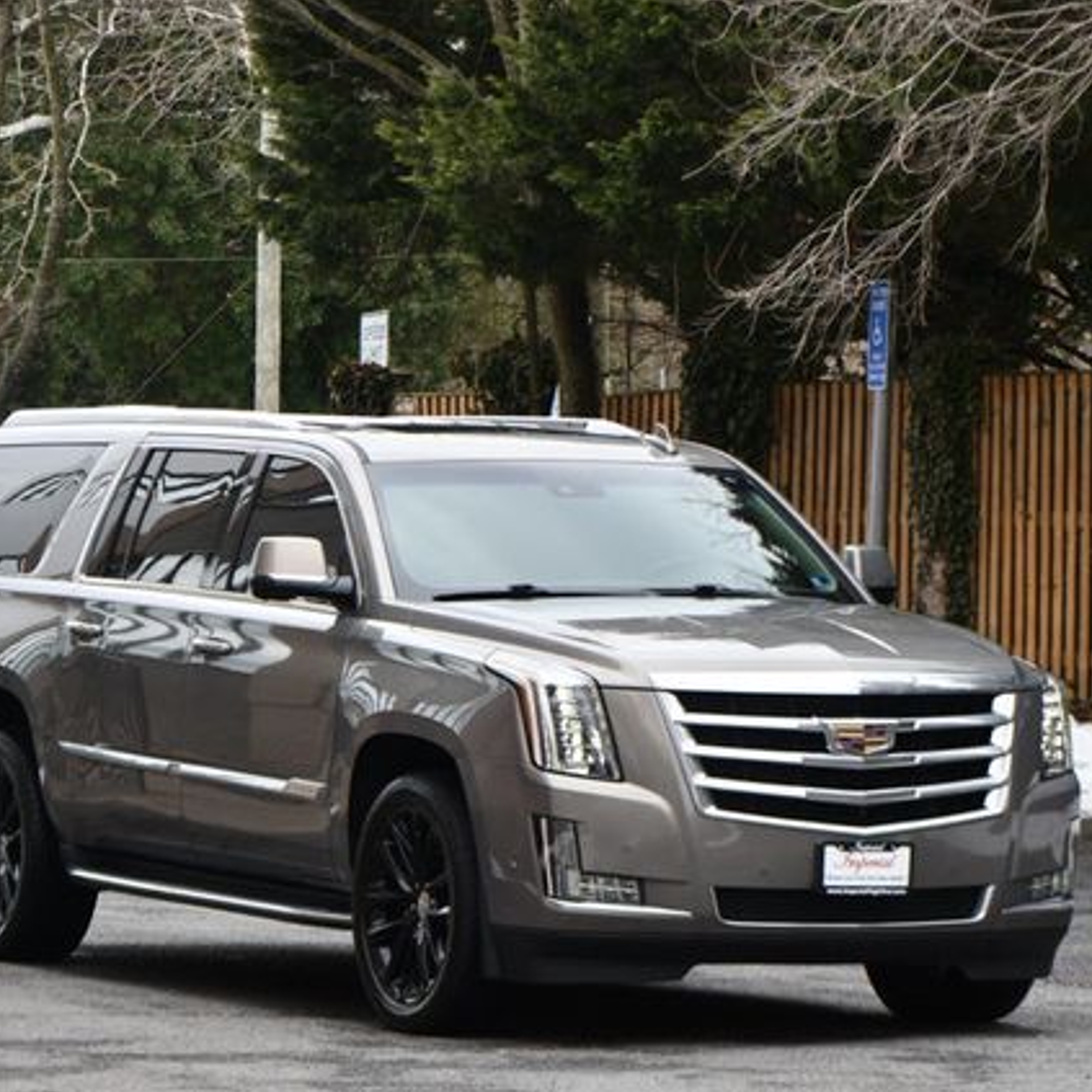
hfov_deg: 9.3
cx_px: 475
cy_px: 545
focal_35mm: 189
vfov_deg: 9.3
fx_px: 6745
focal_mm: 98
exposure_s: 1/250
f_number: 6.3
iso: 200
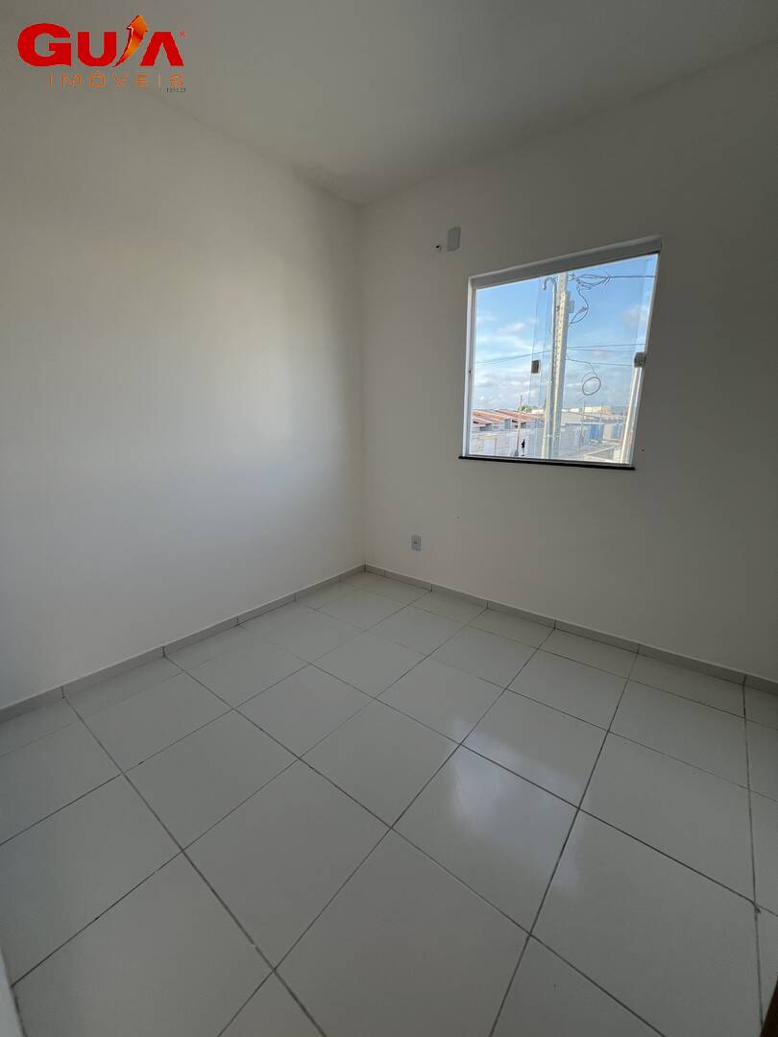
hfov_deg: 89.9
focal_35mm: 13
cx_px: 389
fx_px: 390
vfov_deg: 106.2
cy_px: 518
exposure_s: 1/166
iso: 32
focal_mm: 1.57
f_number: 1.8
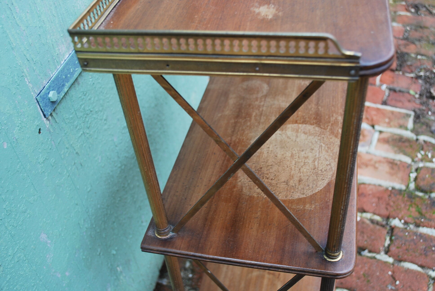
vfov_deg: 34.3
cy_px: 146
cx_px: 218
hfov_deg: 49.5
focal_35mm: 39
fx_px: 472
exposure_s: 1/50
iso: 200
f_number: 4.2
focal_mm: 26
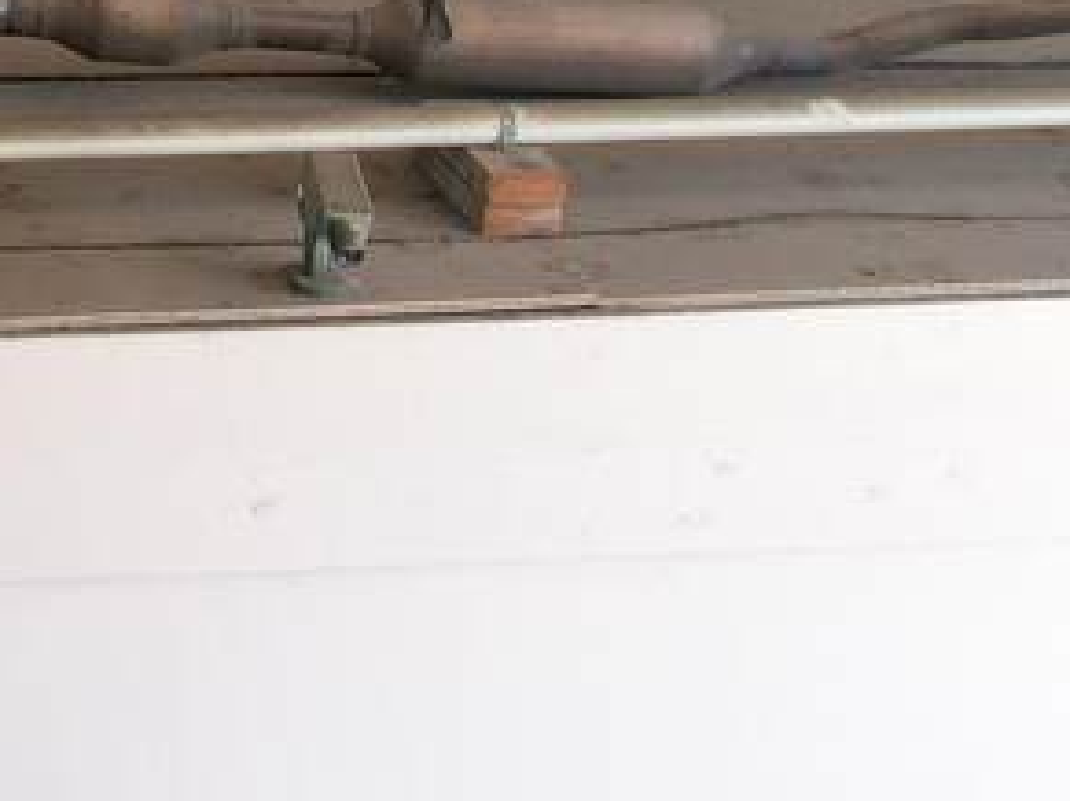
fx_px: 2873
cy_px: -454
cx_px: -566
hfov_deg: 18.5
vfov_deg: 14.6
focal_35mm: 93
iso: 100
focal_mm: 8.38
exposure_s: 1/40
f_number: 2.8
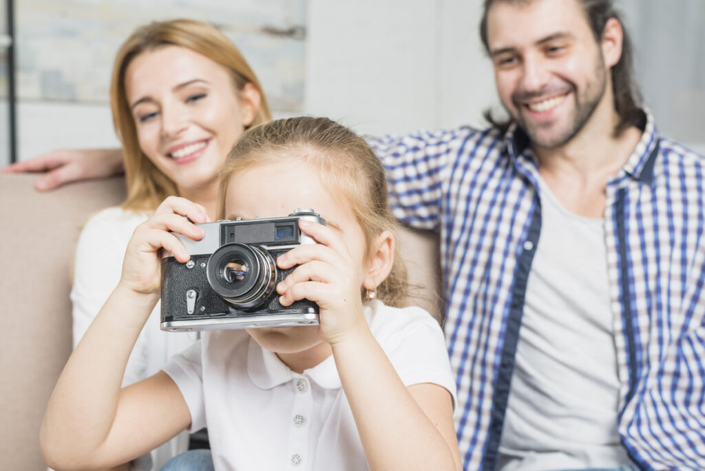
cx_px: 352
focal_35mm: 50
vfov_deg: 27.0
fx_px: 980
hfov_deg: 39.6
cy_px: 236
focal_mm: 50
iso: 100
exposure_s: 1/125
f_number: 5.6
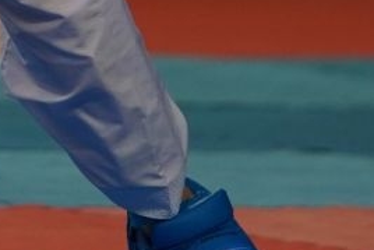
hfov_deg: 1.5
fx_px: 13970
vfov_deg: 1.0
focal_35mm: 1344
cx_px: -350
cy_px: -478
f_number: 2.8
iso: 500
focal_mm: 200
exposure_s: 1/1000
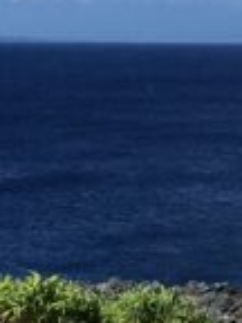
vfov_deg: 9.5
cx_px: 390
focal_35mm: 206
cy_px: 11
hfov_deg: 7.1
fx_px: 1920
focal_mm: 4.15
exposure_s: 1/3205
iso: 25
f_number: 2.2
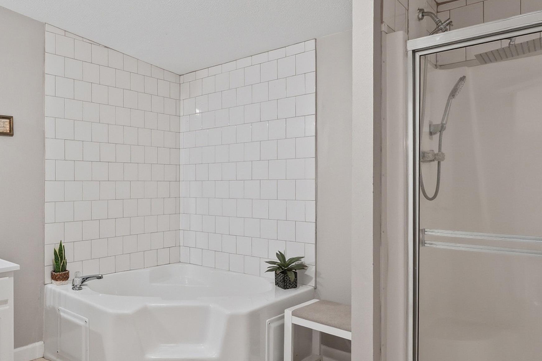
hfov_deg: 67.4
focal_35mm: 26
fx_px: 391
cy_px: 190
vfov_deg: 49.5
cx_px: 178
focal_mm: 10
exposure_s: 1/20
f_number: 9
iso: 250
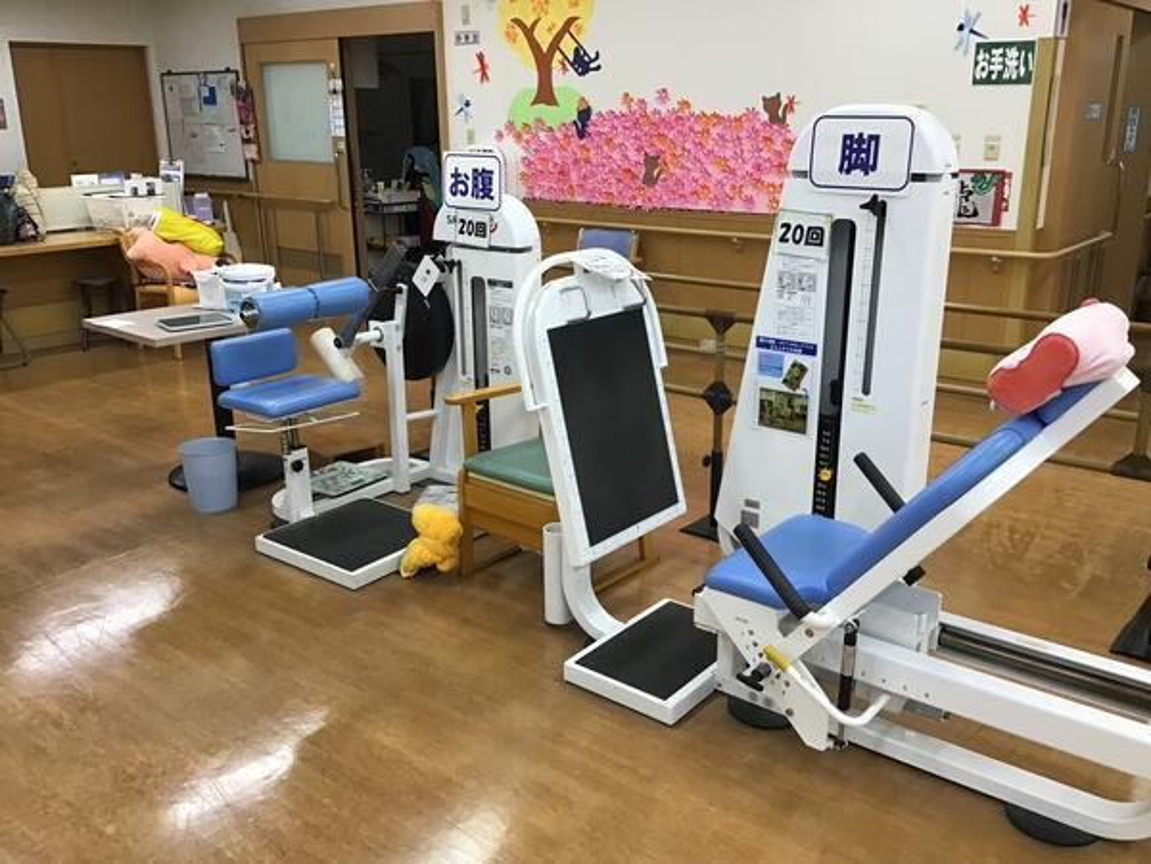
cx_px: 576
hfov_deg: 58.4
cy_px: 432
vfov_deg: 45.4
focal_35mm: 31
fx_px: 1031
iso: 40
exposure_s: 1/33
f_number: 2.4
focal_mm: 3.3
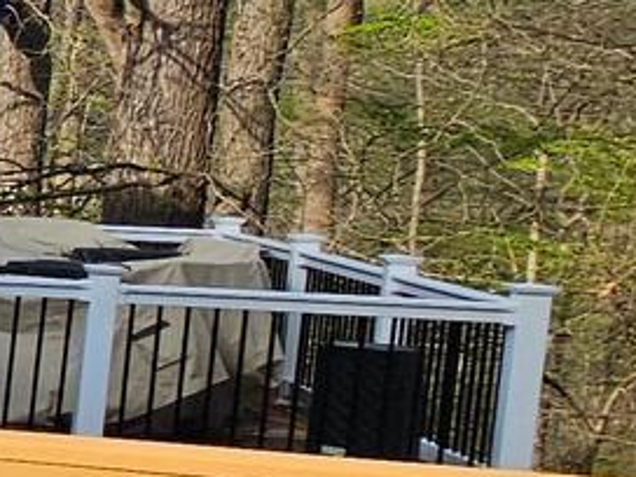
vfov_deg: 15.1
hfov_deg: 9.7
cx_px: -1562
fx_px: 1801
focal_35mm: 98
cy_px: 260
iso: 50
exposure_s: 1/887
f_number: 2.2
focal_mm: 2.2
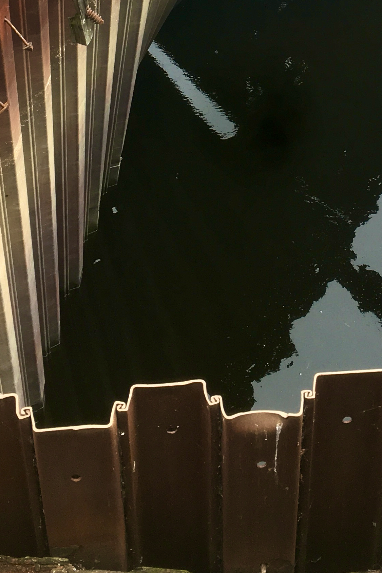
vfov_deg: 25.8
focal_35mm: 72
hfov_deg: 18.9
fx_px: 1146
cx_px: 248
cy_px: -70
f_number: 2.2
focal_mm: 4.15
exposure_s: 1/185
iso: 25
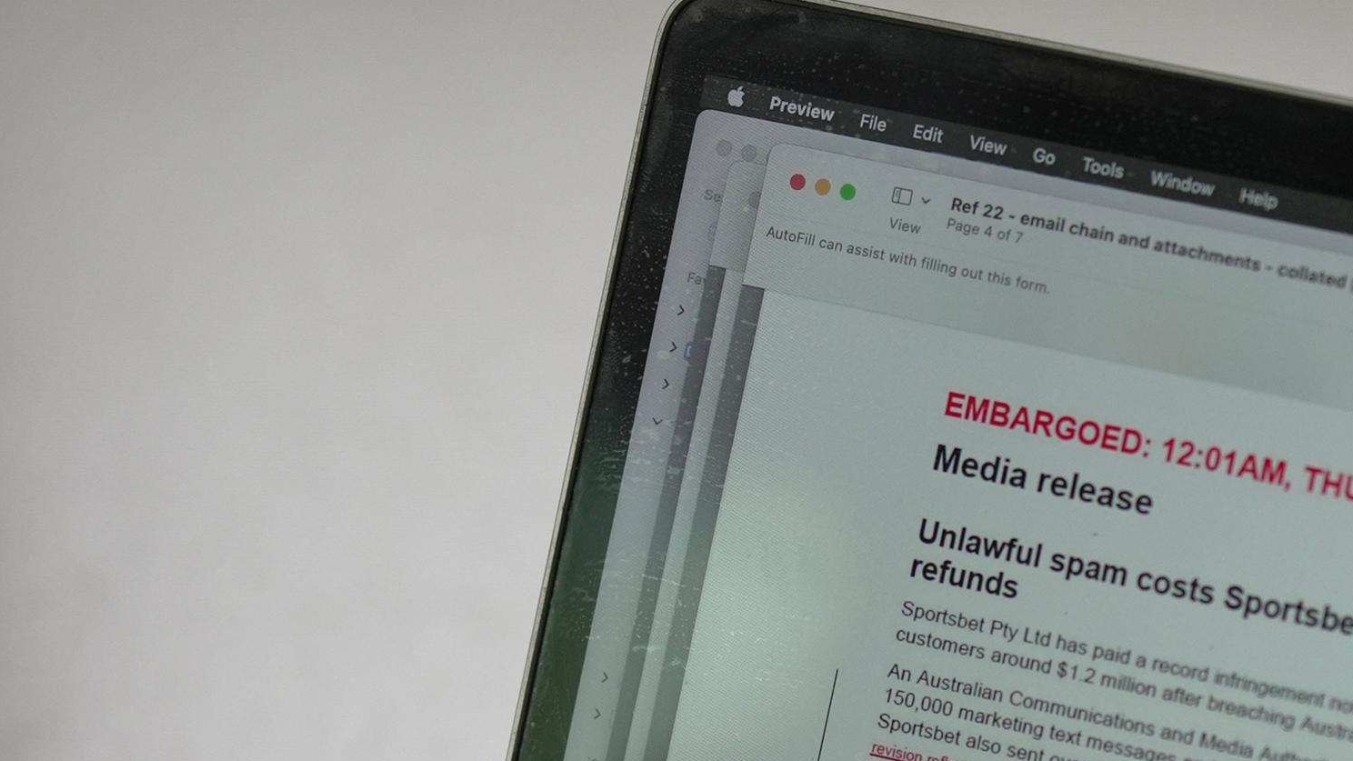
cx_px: 861
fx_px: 6314
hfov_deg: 12.2
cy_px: 890
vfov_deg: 6.9
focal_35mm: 176
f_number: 1.4
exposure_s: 1/1000
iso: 640
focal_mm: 50
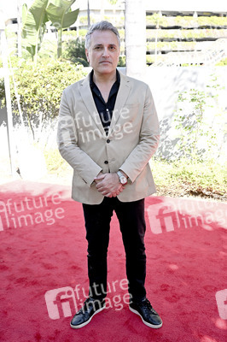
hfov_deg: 36.8
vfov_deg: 53.2
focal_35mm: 36
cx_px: 114
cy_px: 171
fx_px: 341
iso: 500
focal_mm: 36
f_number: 5.6
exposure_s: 1/320
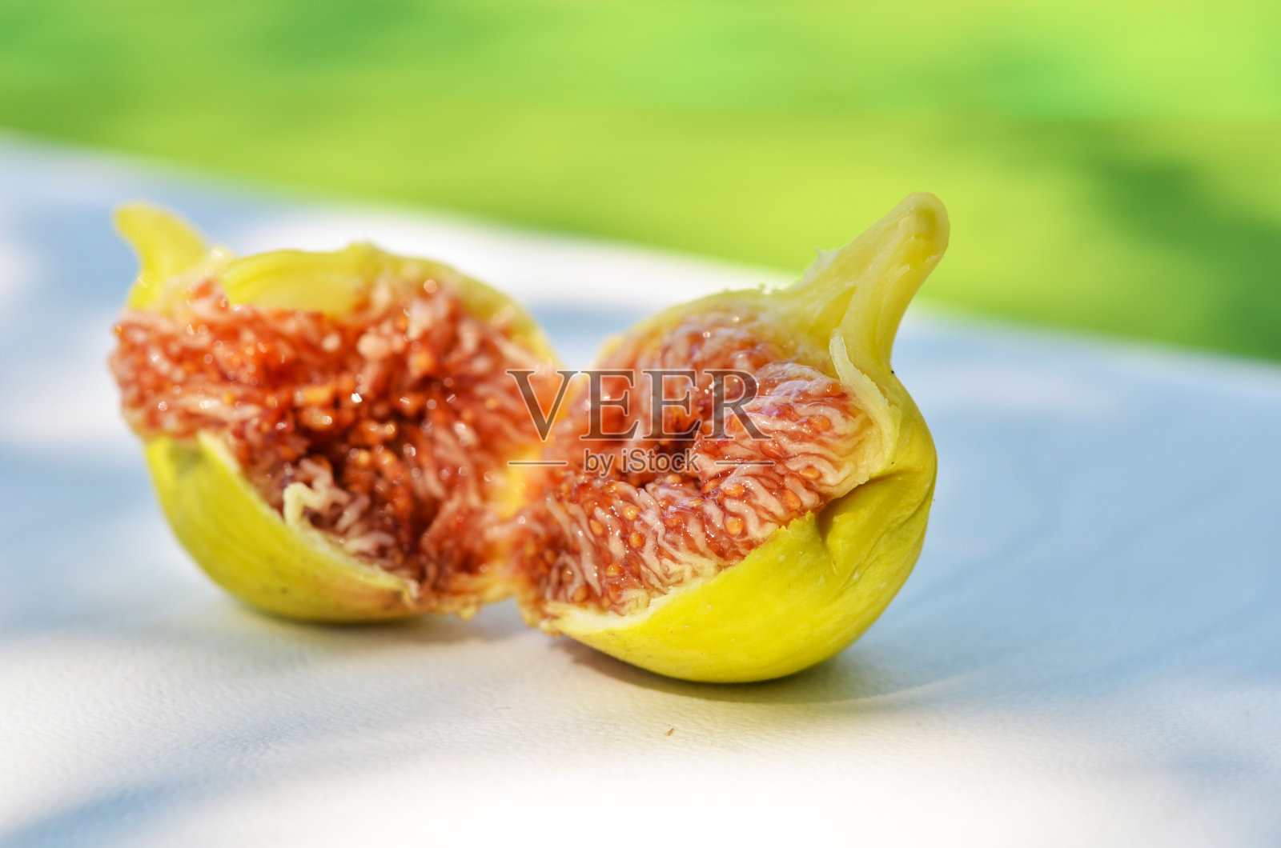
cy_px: 424
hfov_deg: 22.7
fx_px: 3196
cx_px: 640
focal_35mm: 90
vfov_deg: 15.1
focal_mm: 60
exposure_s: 1/320
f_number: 5.6
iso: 100
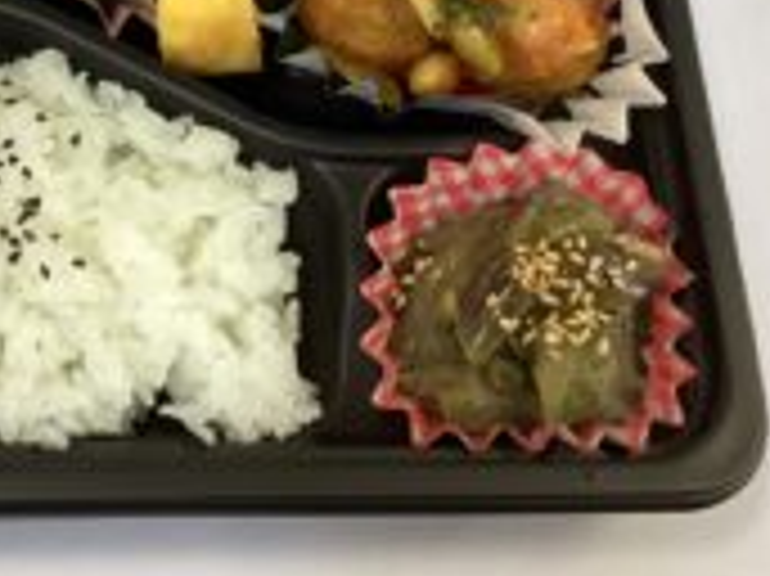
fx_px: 1512
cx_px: 115
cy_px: 61
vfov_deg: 21.1
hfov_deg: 27.8
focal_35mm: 68
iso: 200
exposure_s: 1/60
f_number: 2.4
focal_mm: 3.3
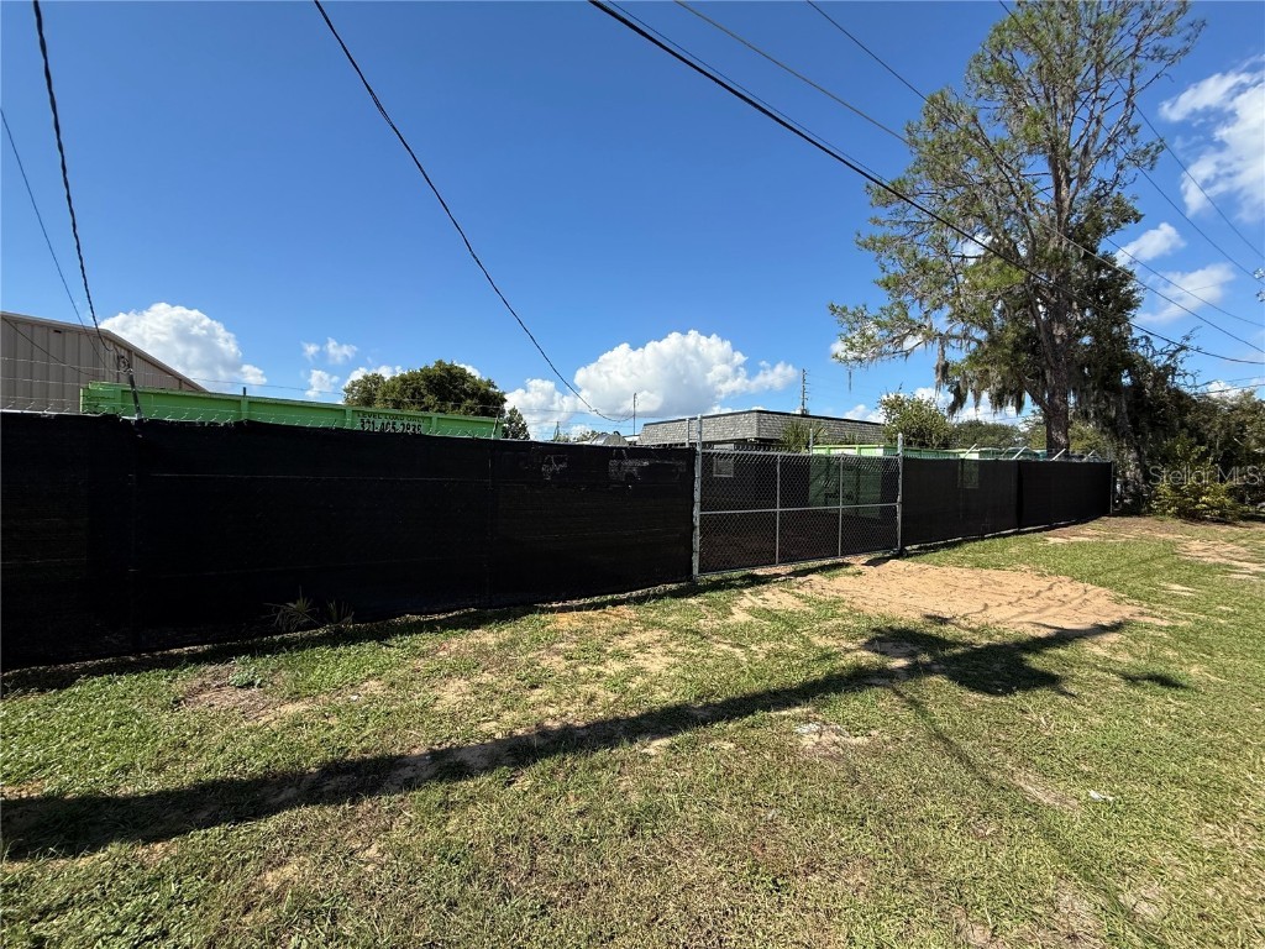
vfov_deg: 85.7
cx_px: 632
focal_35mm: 14
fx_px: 512
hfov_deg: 102.1
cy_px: 474
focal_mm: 2.22
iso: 50
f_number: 2.2
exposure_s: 1/1698
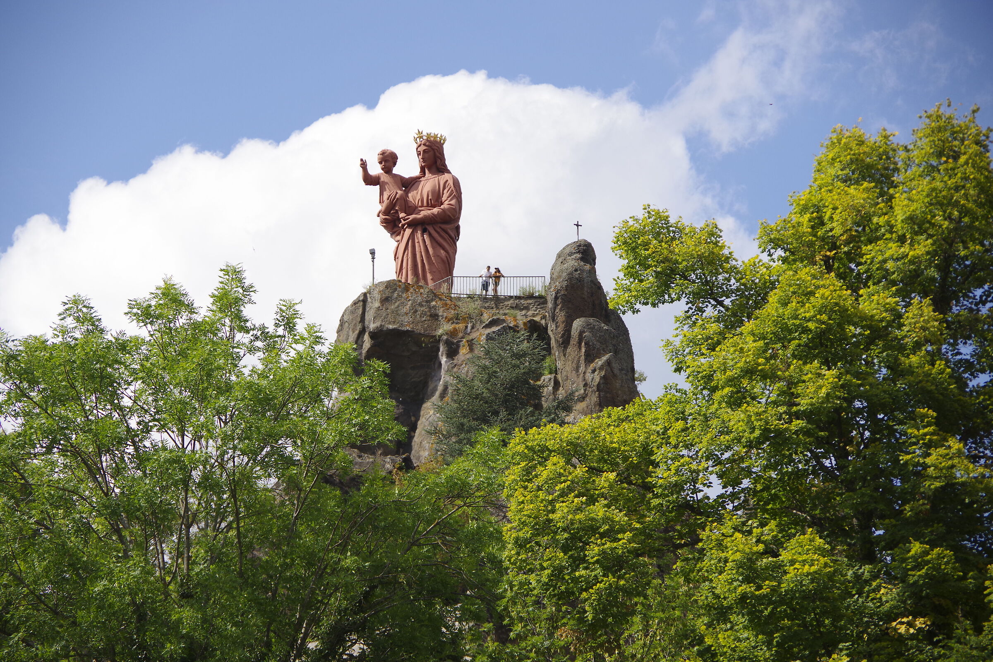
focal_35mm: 132
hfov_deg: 15.5
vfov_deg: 10.4
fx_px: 3641
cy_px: 331
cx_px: 496
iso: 200
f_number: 5.6
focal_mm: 88
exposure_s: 1/800
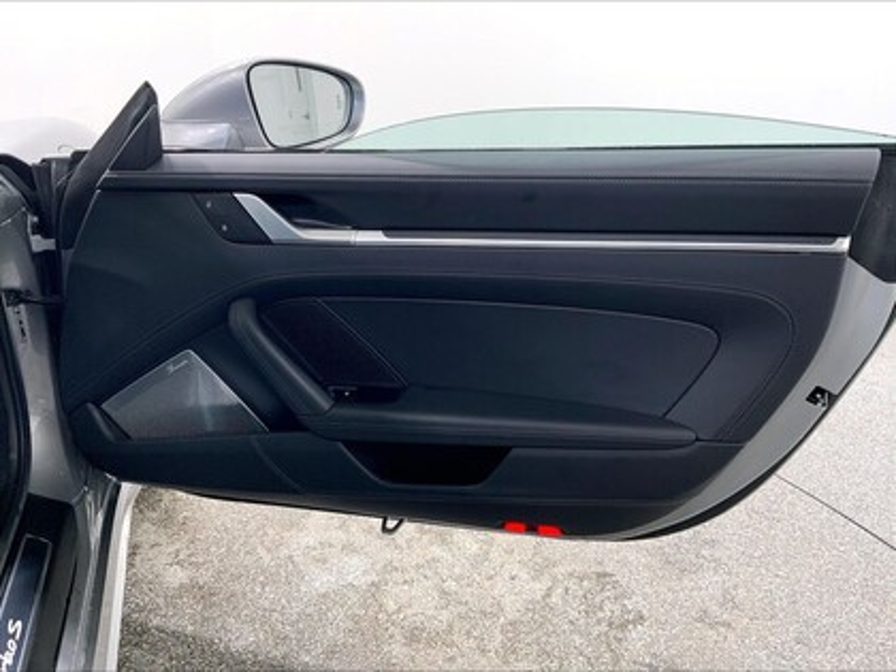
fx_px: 751
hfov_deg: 61.7
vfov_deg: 48.2
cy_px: 336
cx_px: 448
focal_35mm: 29
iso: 50
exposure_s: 1/122
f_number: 1.8
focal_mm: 3
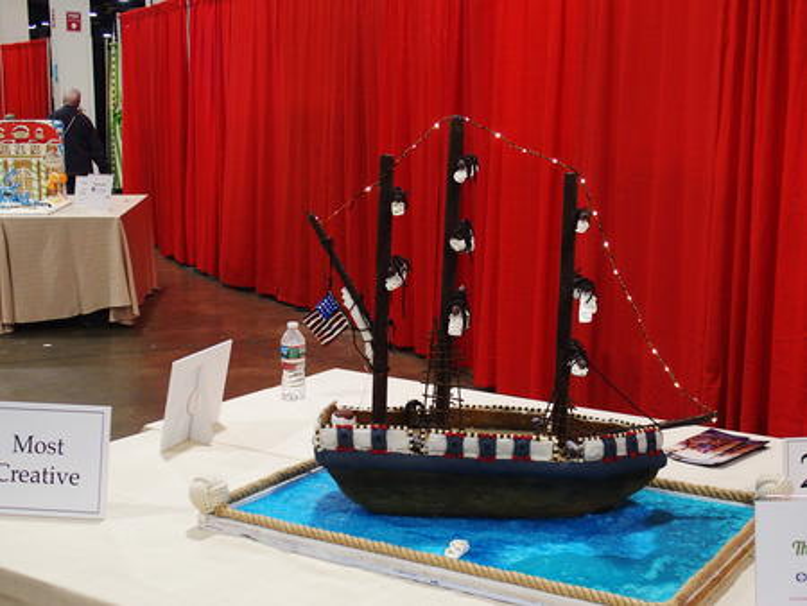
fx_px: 1073
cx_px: 404
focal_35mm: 46
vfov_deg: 31.5
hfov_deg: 41.2
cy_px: 303
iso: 400
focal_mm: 9.8
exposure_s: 1/50
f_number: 2.8
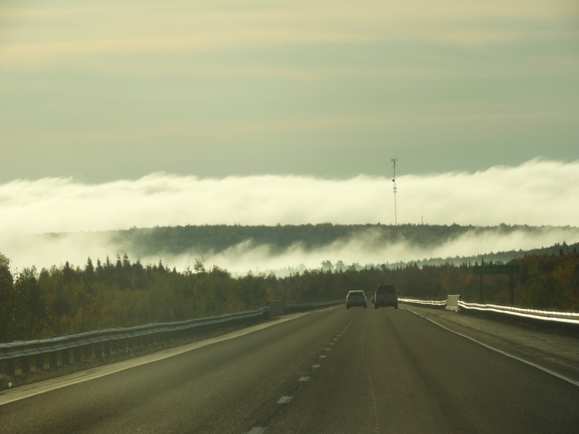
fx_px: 4516
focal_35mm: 270
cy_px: 217
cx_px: 290
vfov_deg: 5.5
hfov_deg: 7.3
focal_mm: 48.4
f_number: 5.5
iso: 100
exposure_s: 1/1250
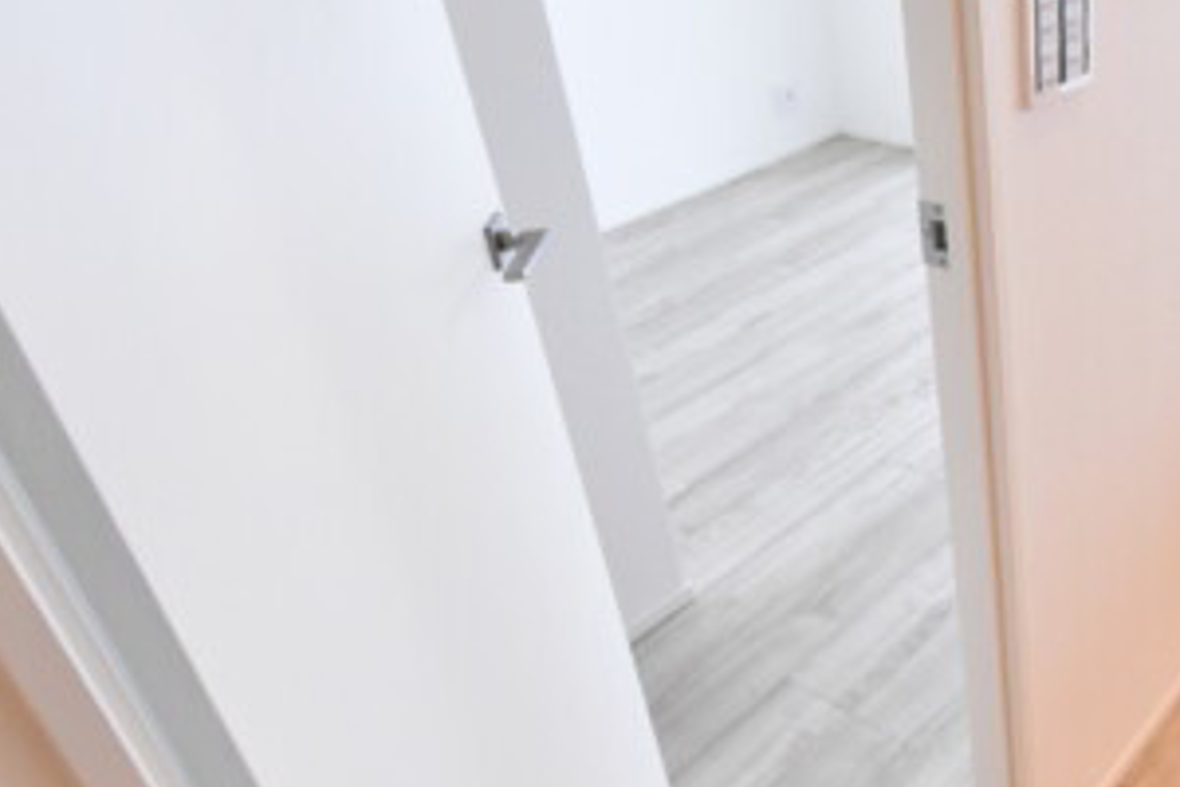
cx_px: 1007
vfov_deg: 41.1
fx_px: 1049
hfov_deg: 53.2
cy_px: 348
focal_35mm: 32
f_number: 8
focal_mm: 10
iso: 6400
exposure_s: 1/250
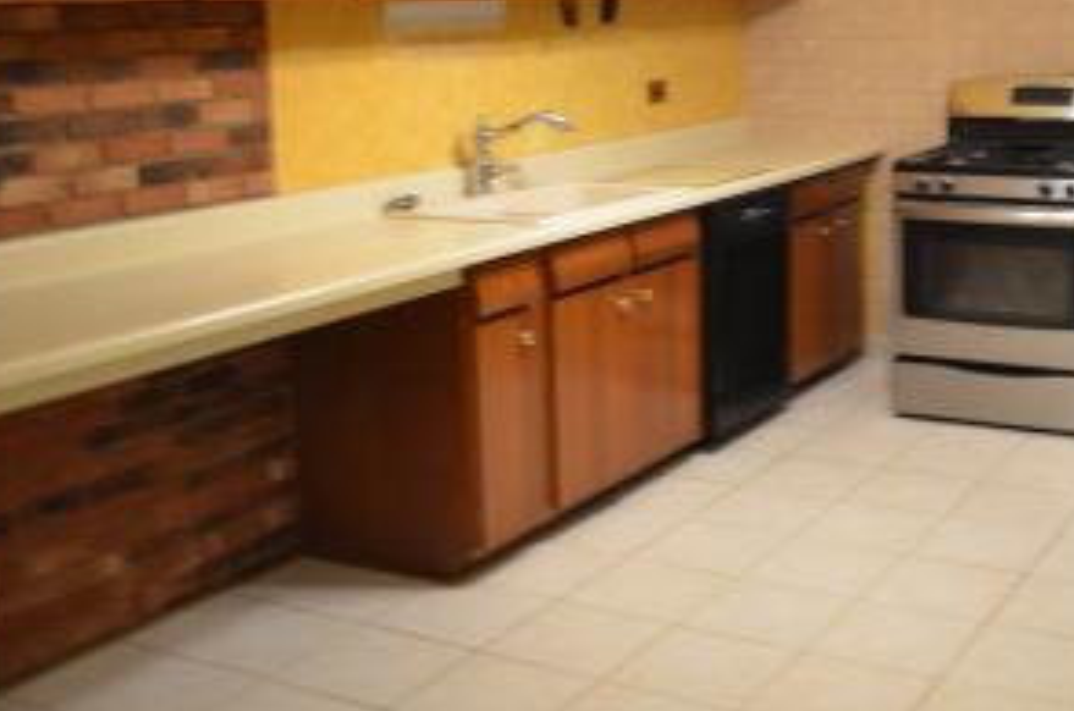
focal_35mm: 51
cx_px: 720
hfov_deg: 38.5
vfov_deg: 26.0
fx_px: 1518
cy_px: 180
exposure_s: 1/13
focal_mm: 22
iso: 800
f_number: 3.8
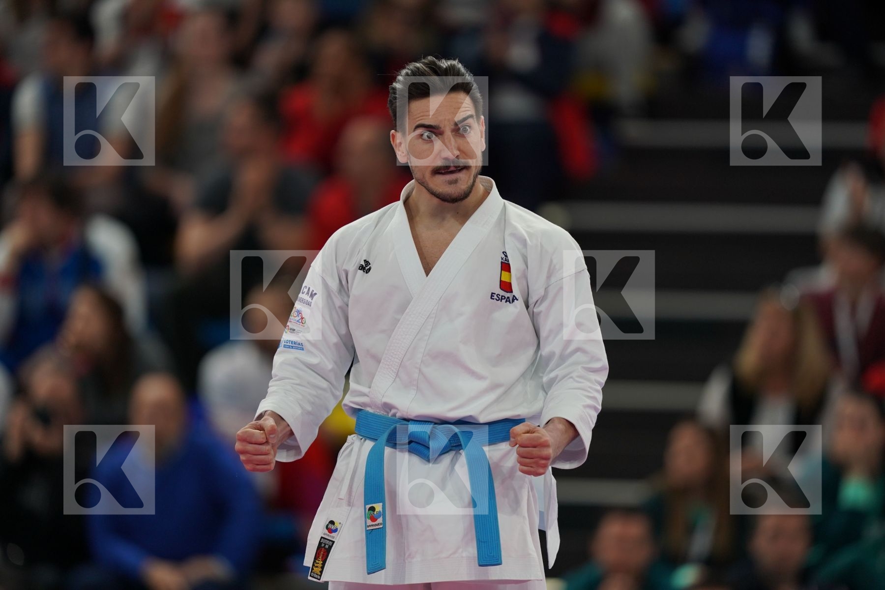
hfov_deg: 5.2
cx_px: 442
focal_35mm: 400
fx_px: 9833
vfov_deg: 3.4
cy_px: 295
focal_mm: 400
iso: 500
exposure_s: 1/320
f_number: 2.8
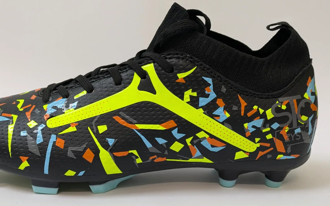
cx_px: 144
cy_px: 135
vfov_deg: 27.9
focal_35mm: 46
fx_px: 414
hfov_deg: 43.4
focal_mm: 5.43
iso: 138
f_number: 1.89
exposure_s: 1/25
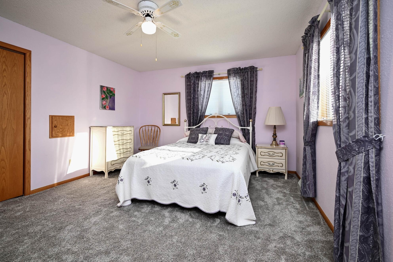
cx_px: 196
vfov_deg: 73.8
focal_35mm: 16
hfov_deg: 96.7
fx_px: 175
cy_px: 131
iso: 280
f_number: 4.5
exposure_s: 1/125
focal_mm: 16
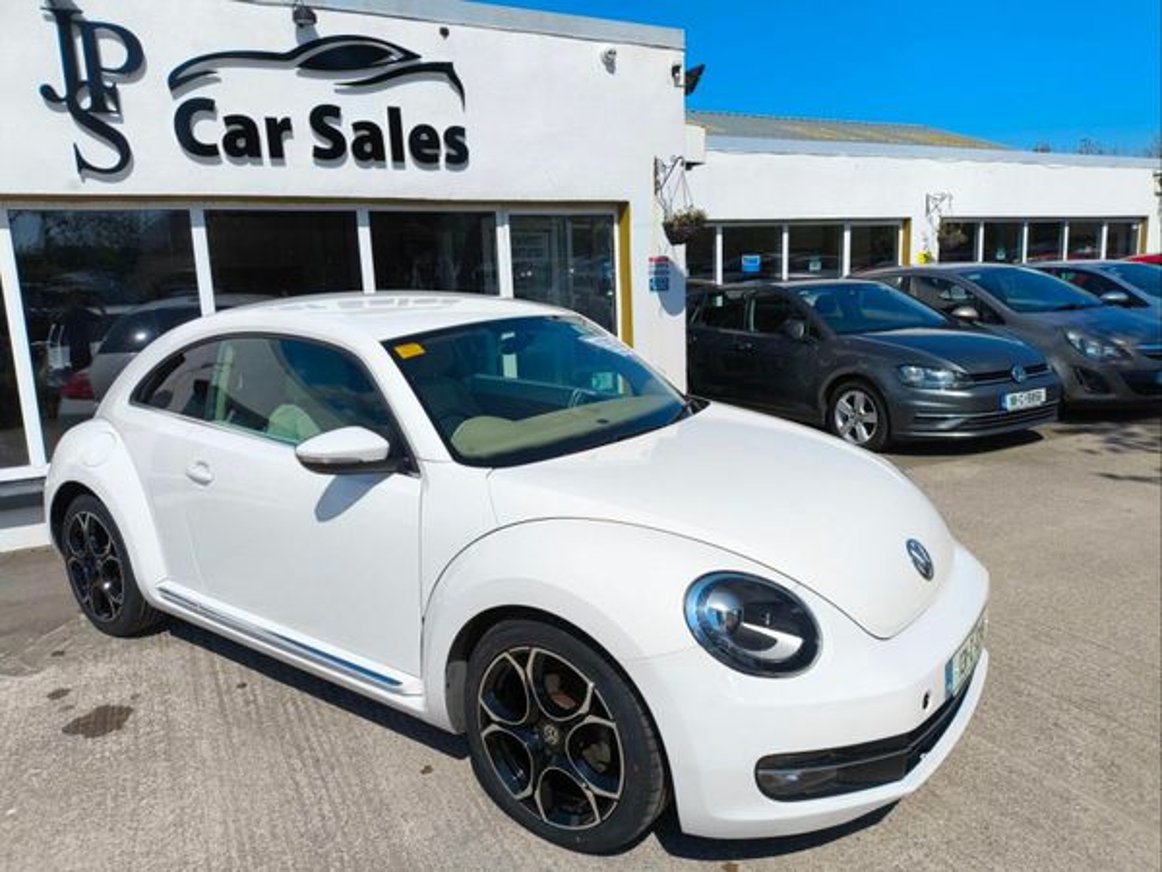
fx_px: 839
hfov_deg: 69.4
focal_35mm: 25
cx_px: 581
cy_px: 436
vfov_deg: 54.9
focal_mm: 4.71
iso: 50
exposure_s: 1/2595
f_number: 1.7
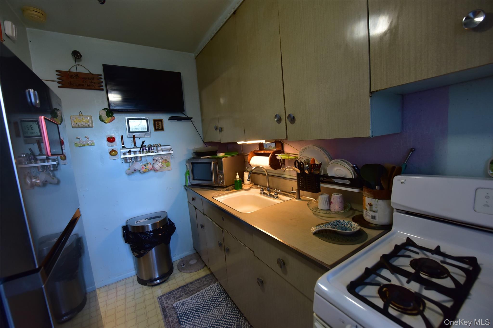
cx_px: 246
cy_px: 164
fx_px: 192
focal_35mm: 14
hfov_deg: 104.3
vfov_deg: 81.2
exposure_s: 1/80
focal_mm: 14
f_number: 4.5
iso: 800
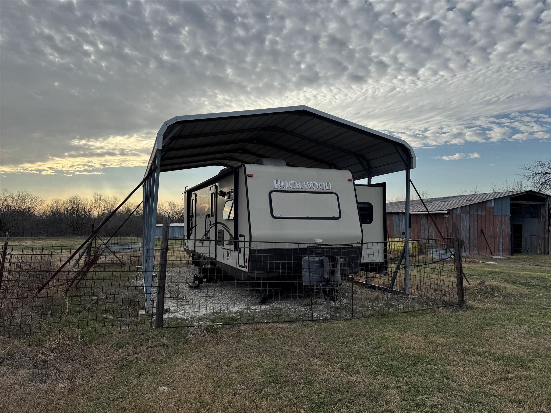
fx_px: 382
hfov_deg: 71.6
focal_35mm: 24
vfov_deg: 56.8
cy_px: 206
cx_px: 276
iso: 80
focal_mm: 6.76
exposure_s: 1/4049
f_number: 1.78
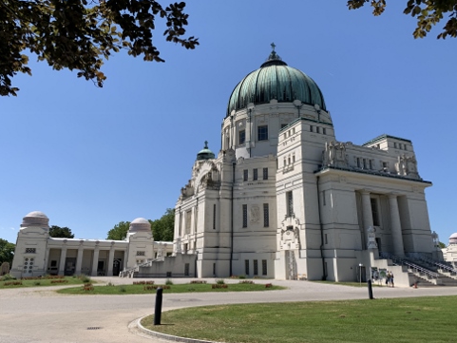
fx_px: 357
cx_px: 233
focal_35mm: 27
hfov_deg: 65.3
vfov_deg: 51.4
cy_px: 172
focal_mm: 4.25
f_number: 1.8
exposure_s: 1/2545
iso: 25
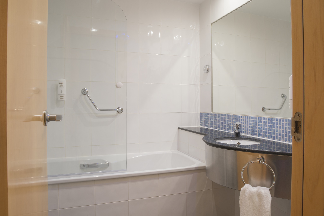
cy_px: 108
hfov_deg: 73.7
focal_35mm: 24
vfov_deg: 53.1
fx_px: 216
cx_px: 162
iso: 160
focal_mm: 24
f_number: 16
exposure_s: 1/1.25
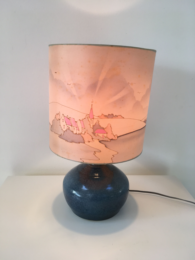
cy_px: 130
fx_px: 218
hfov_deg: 48.2
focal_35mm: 29
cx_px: 98
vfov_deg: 61.7
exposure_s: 1/100
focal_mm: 4.15
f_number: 2.2
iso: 32
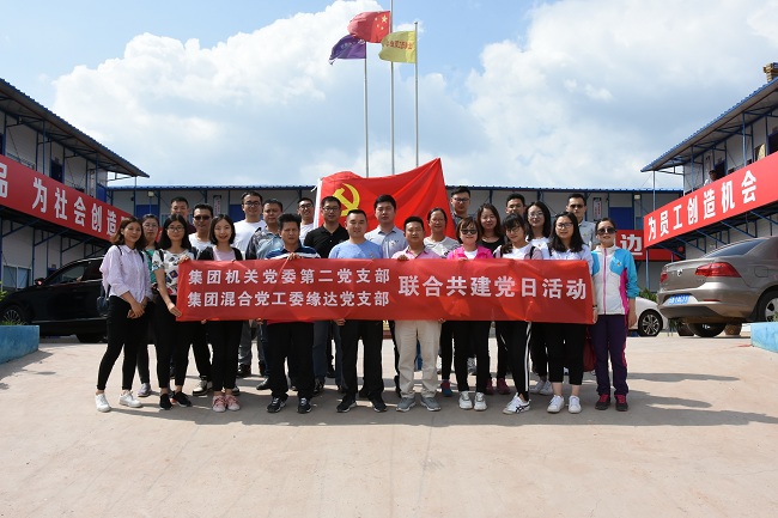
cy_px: 259
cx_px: 389
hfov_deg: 53.1
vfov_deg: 36.9
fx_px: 778
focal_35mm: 36
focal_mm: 24
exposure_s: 1/640
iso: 640
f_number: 13
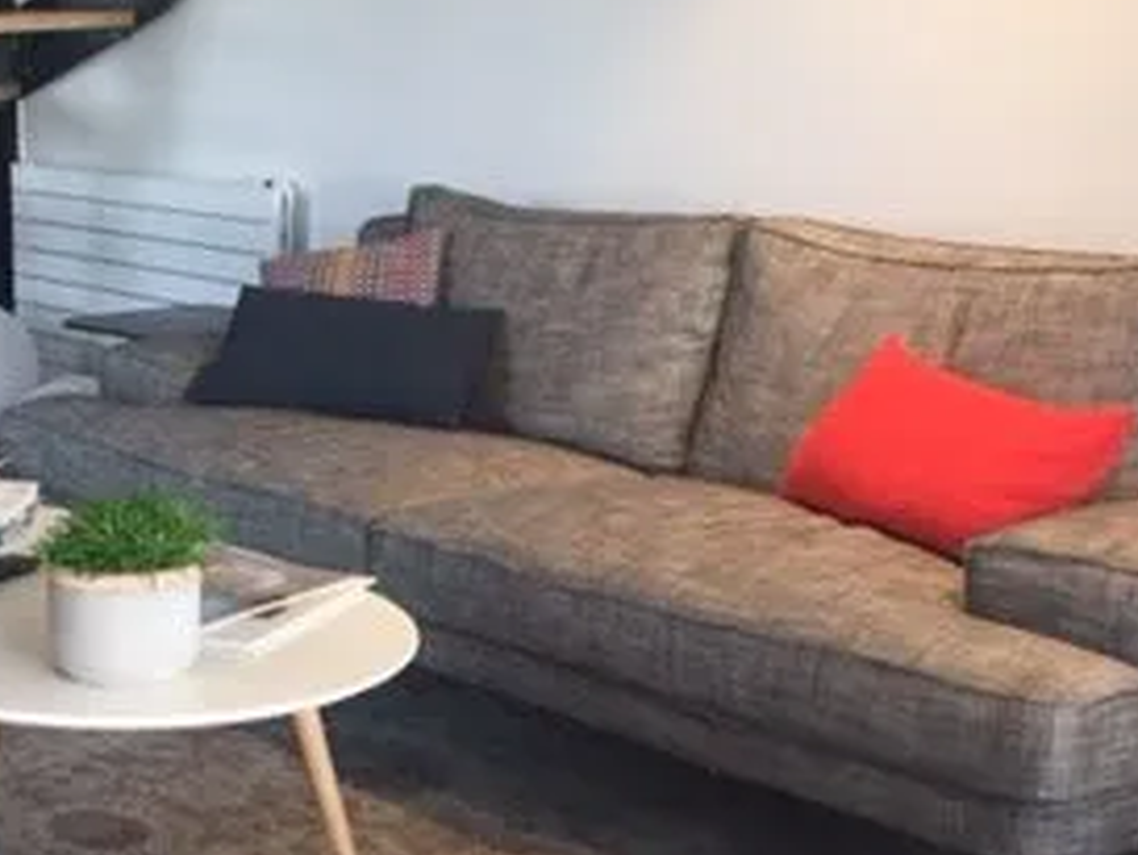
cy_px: 400
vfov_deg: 21.6
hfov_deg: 27.3
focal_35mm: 68
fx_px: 2236
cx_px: 71
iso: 80
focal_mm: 4.15
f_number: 2.2
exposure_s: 1/33
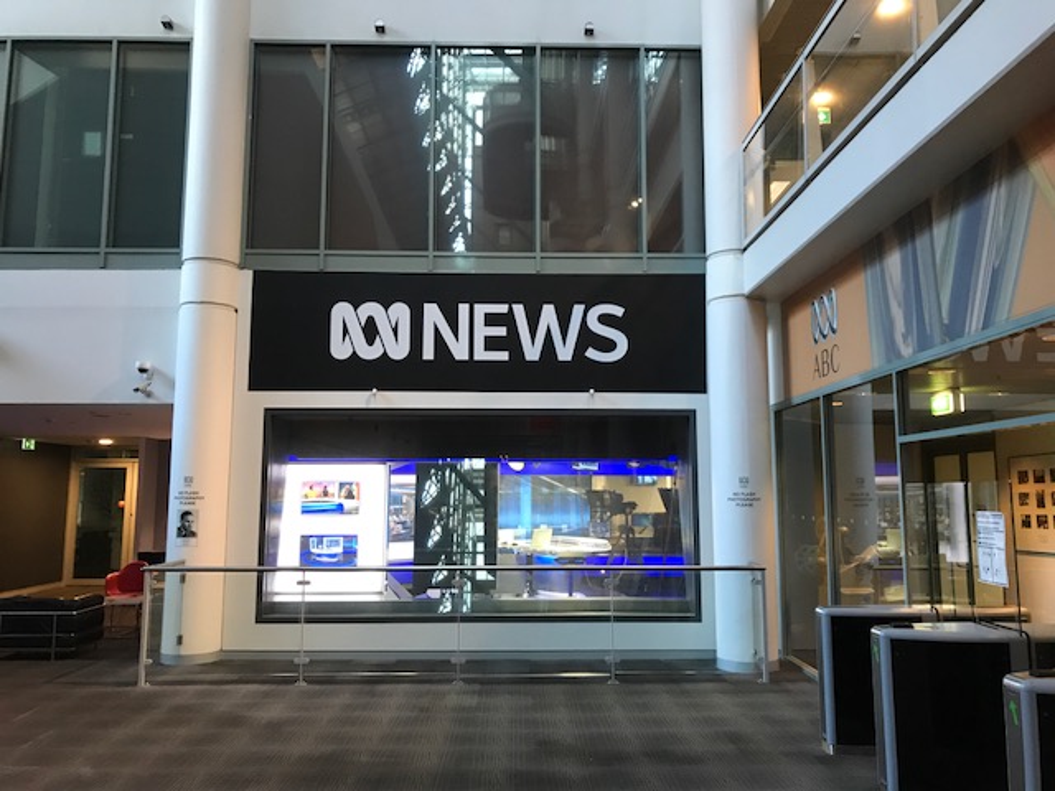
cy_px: 396
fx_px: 853
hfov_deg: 63.4
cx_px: 528
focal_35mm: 28
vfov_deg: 49.7
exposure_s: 1/17
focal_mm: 3.99
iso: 64
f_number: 1.8
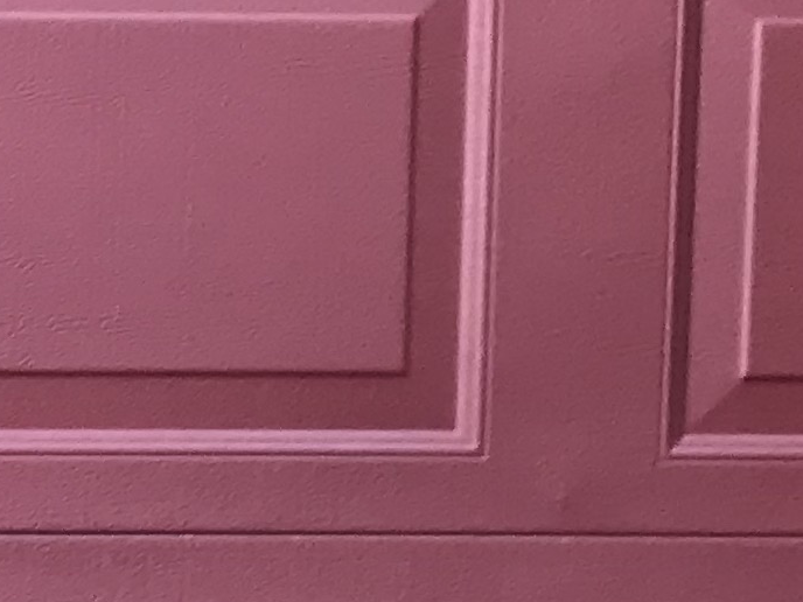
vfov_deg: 8.3
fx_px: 3804
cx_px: -742
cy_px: 1443
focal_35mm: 164
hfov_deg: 11.1
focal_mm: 3.99
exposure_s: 1/60
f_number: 1.8
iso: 32
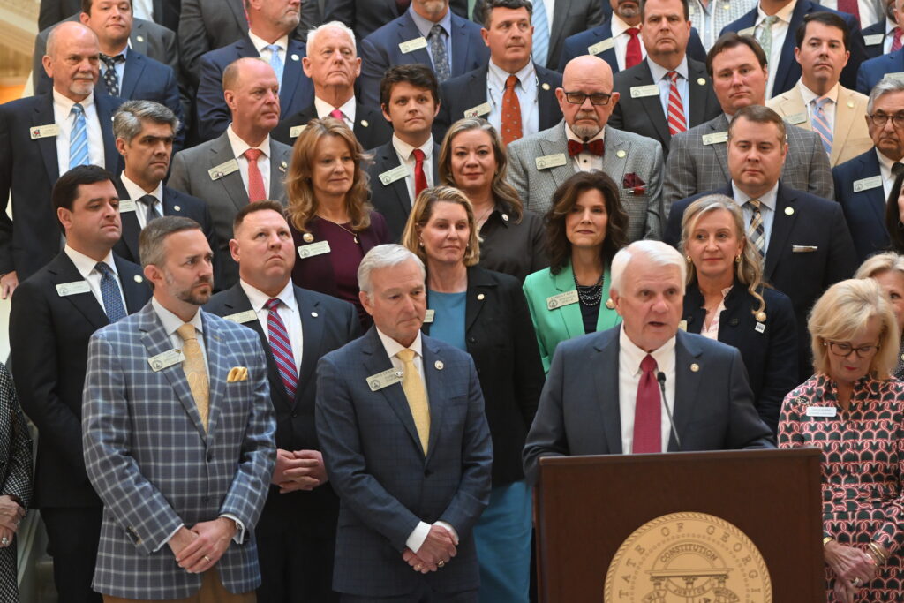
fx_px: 2637
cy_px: 302
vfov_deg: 13.0
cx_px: 452
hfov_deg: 19.5
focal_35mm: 105
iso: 3200
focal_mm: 70
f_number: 2.8
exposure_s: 1/80
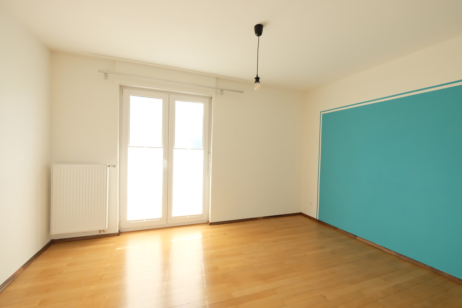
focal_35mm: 16
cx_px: 245
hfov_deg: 96.6
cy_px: 159
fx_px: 205
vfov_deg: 73.7
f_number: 4
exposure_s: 1/105
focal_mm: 10
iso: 400
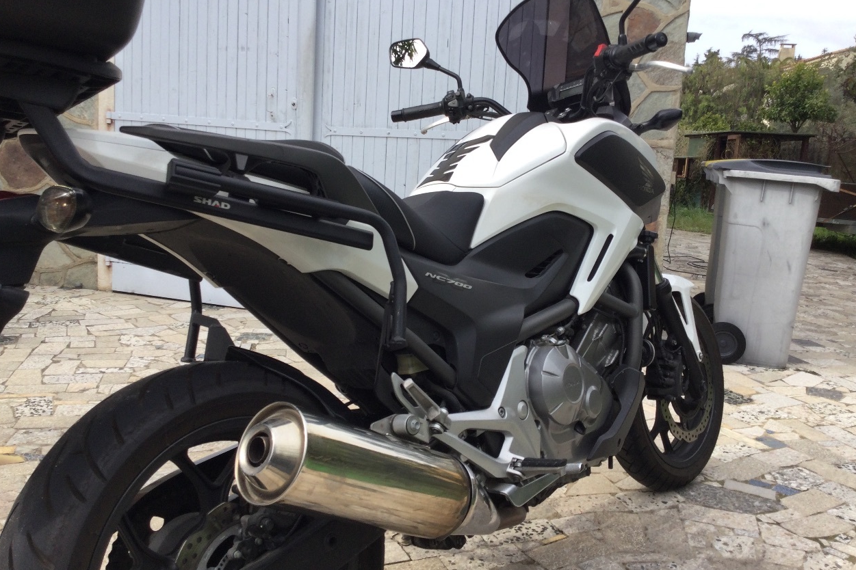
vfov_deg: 39.9
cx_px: 430
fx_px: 785
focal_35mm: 33
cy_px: 265
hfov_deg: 57.2
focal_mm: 3.3
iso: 25
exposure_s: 1/482
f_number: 2.4
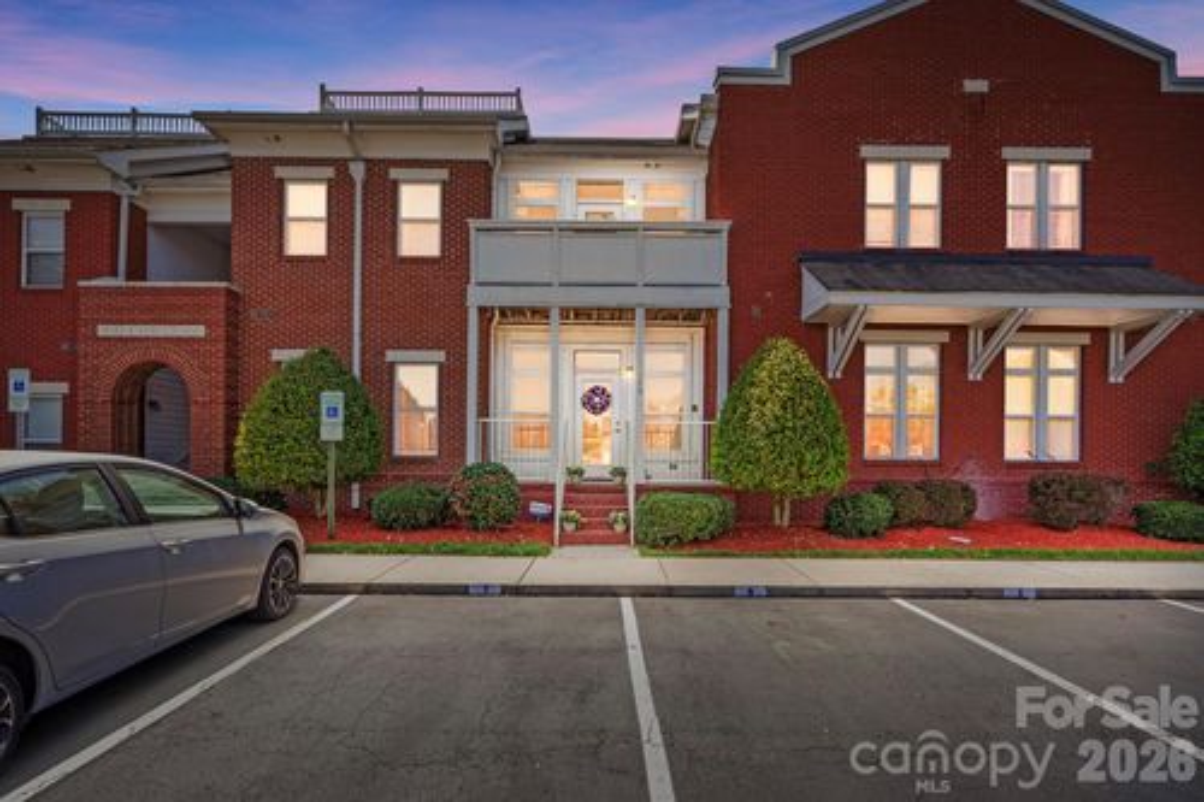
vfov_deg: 73.7
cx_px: 602
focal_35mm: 16
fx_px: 535
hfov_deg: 96.8
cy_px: 401
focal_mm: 16
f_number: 10
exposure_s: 1/40
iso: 50
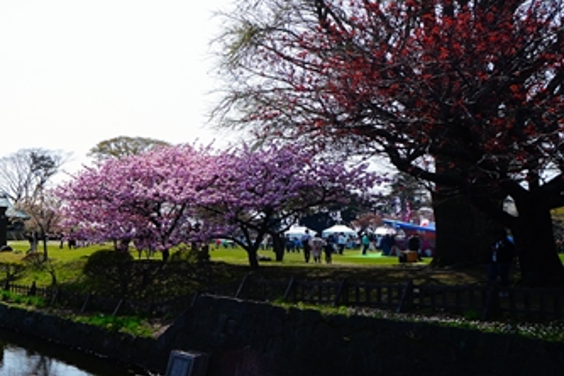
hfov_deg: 39.9
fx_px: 564
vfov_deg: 36.8
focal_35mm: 36
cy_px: 214
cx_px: -95
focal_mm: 10
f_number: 8
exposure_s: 1/320
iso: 100
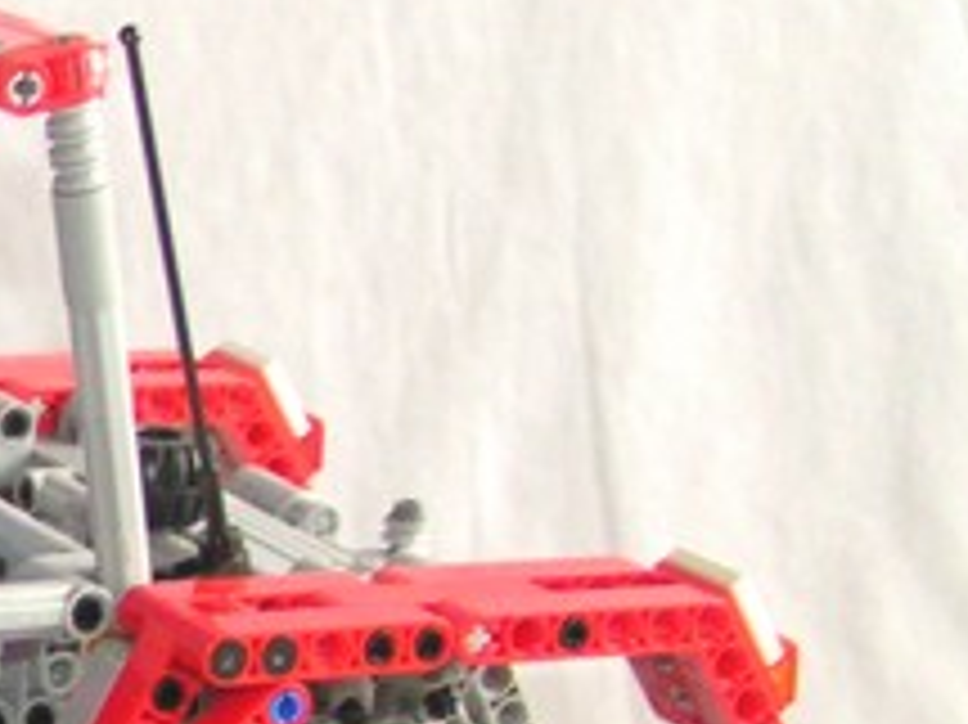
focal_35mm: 113
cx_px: -450
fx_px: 3158
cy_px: 809
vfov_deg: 12.8
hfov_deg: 16.1
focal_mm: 5.8
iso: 200
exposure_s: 1/13
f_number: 2.8
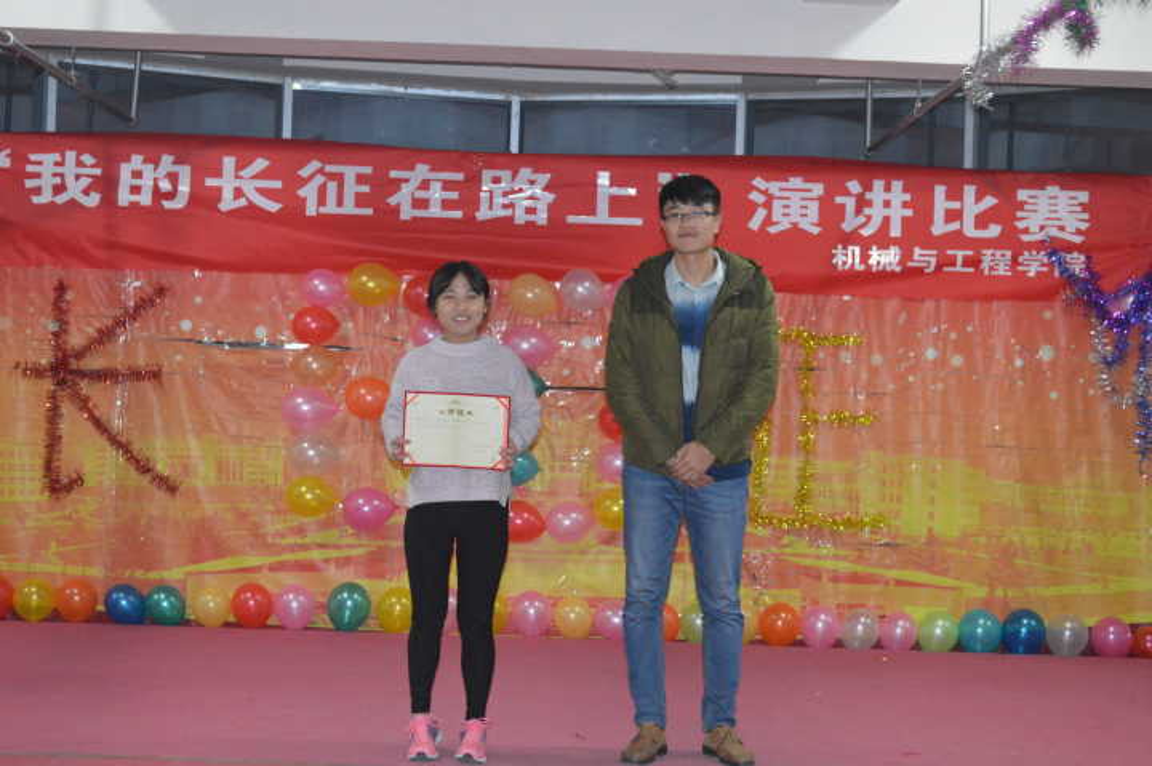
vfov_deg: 22.6
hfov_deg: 33.4
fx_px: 1919
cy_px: 383
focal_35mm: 60
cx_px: 576
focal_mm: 40
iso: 3200
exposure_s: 1/60
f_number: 5.3
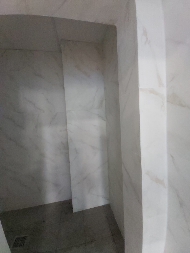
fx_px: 88
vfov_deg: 110.5
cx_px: 95
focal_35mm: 12
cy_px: 126
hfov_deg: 94.5
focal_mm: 1.42
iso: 400
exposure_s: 1/25
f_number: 2.2
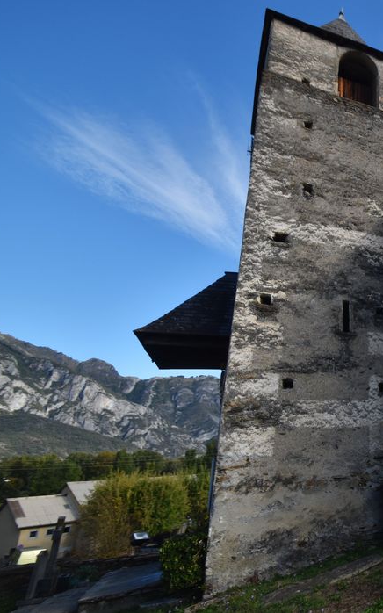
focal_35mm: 23
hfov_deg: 39.8
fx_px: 384
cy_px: 306
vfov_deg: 77.2
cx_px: 448
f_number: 9
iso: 200
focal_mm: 10
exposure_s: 1/320
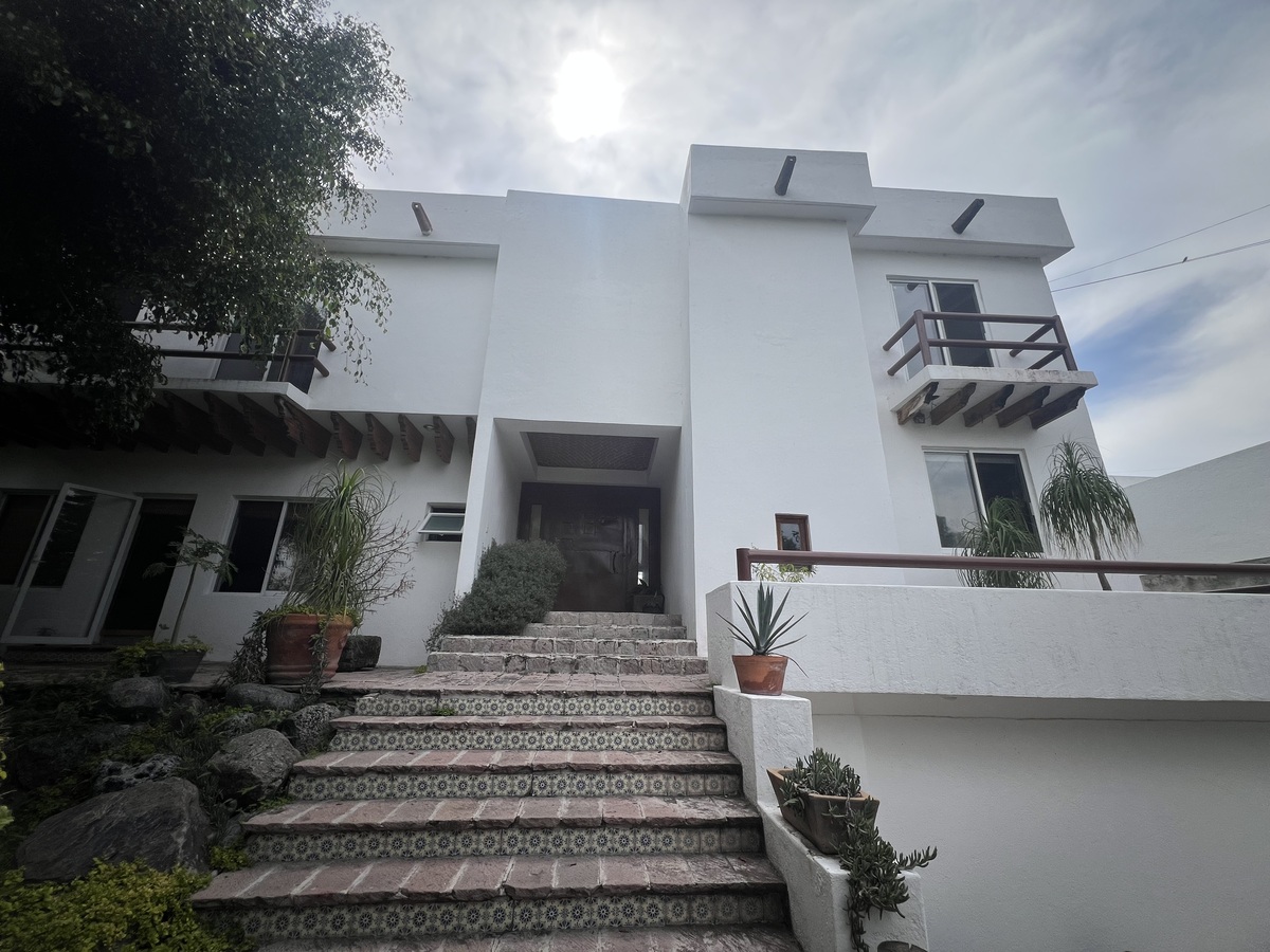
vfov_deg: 89.9
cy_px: 476
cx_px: 635
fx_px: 477
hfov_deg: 106.2
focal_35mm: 13
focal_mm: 1.57
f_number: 1.8
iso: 32
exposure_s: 1/1043
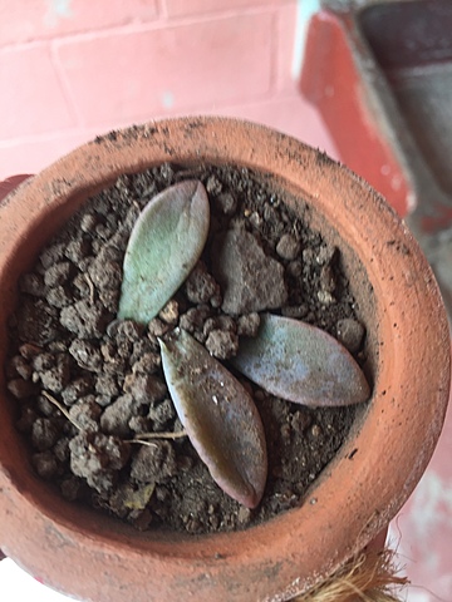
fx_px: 505
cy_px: 301
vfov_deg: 61.7
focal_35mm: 29
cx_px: 226
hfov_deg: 48.2
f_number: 2.2
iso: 32
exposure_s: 1/60
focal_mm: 4.15
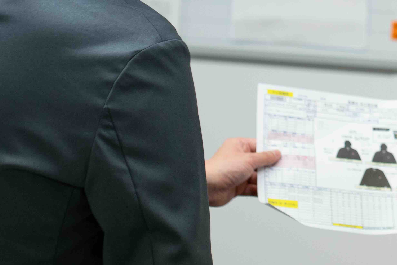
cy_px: 14
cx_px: 466
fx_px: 2591
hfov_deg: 8.7
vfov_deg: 5.8
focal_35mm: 235
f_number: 3.5
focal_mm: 85
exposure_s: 1/250
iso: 800
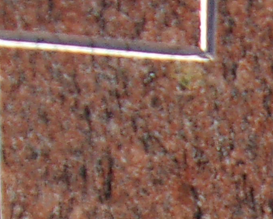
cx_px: 511
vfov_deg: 8.4
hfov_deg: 10.1
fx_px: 1447
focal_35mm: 179
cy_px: 367
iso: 80
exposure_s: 1/300
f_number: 3
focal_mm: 4.9
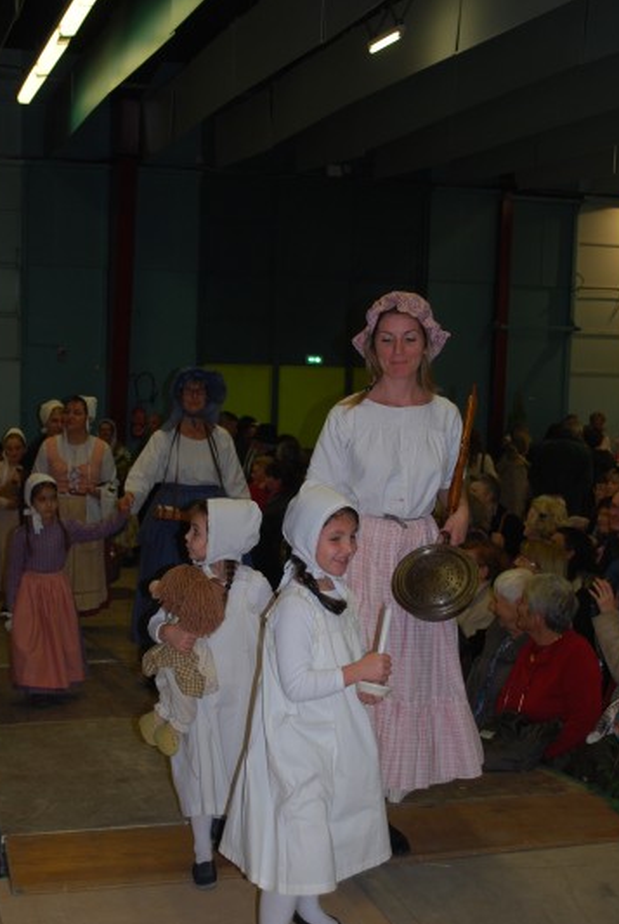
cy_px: 485
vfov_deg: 36.8
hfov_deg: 25.1
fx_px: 1388
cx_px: 323
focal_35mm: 54
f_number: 4.8
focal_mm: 32
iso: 200
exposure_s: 1/60
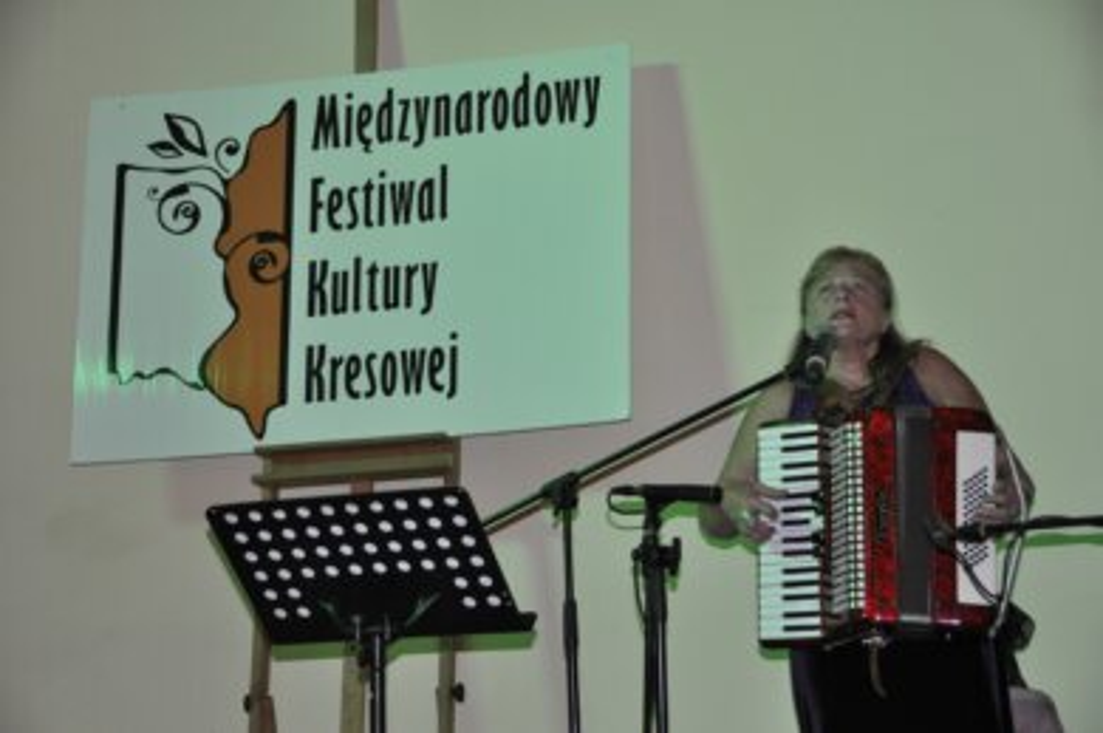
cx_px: 552
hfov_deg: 26.0
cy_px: 366
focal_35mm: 78
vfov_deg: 17.4
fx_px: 2387
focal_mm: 52
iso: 800
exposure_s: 1/60
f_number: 4.8
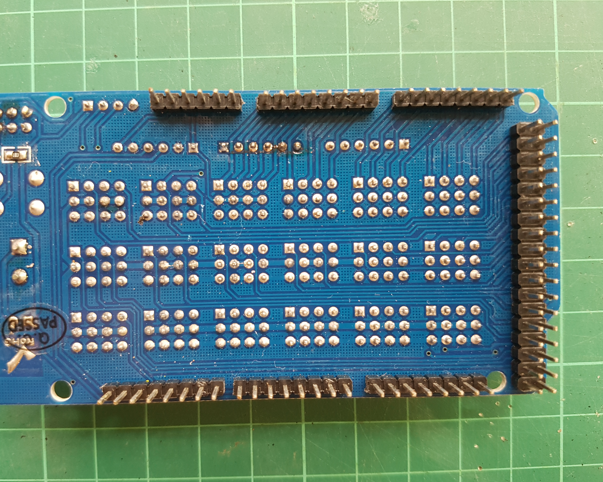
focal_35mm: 28
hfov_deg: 62.1
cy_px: 247
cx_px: 281
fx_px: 500
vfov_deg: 51.5
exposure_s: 1/30
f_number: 1.7
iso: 160
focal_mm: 4.2
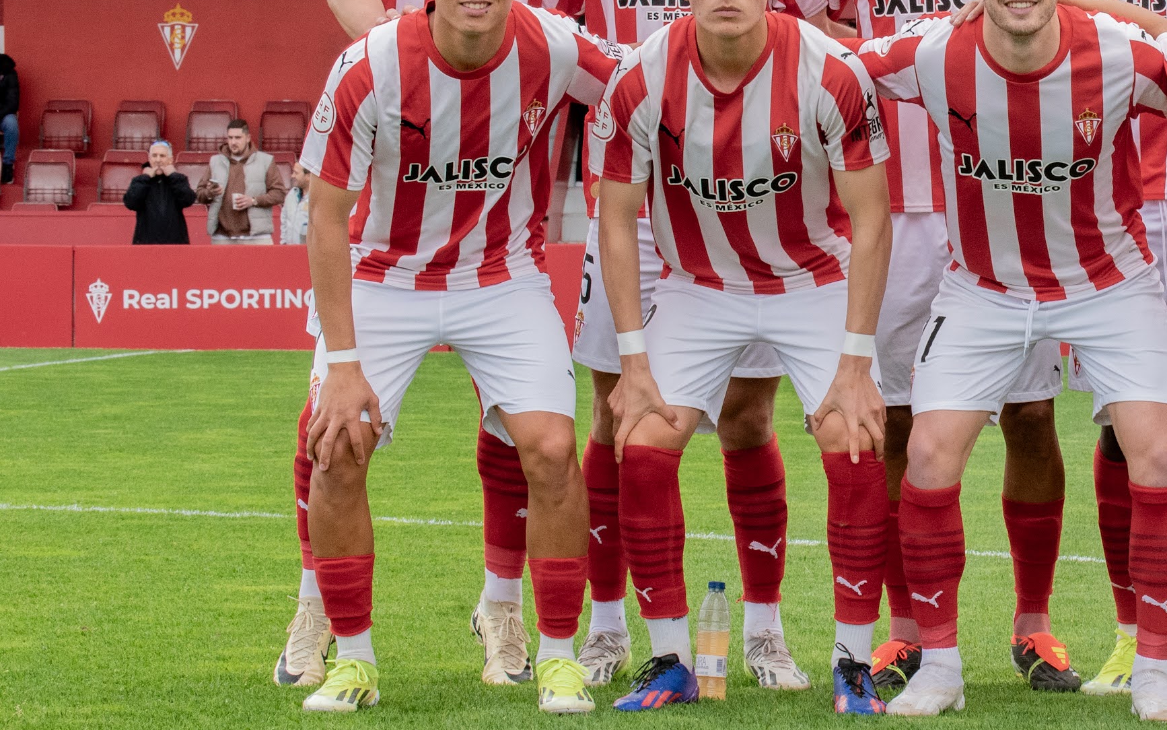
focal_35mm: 247
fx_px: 7856
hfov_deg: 8.5
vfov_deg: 5.3
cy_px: 136
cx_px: 993
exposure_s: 1/320
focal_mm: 140
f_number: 16
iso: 1600
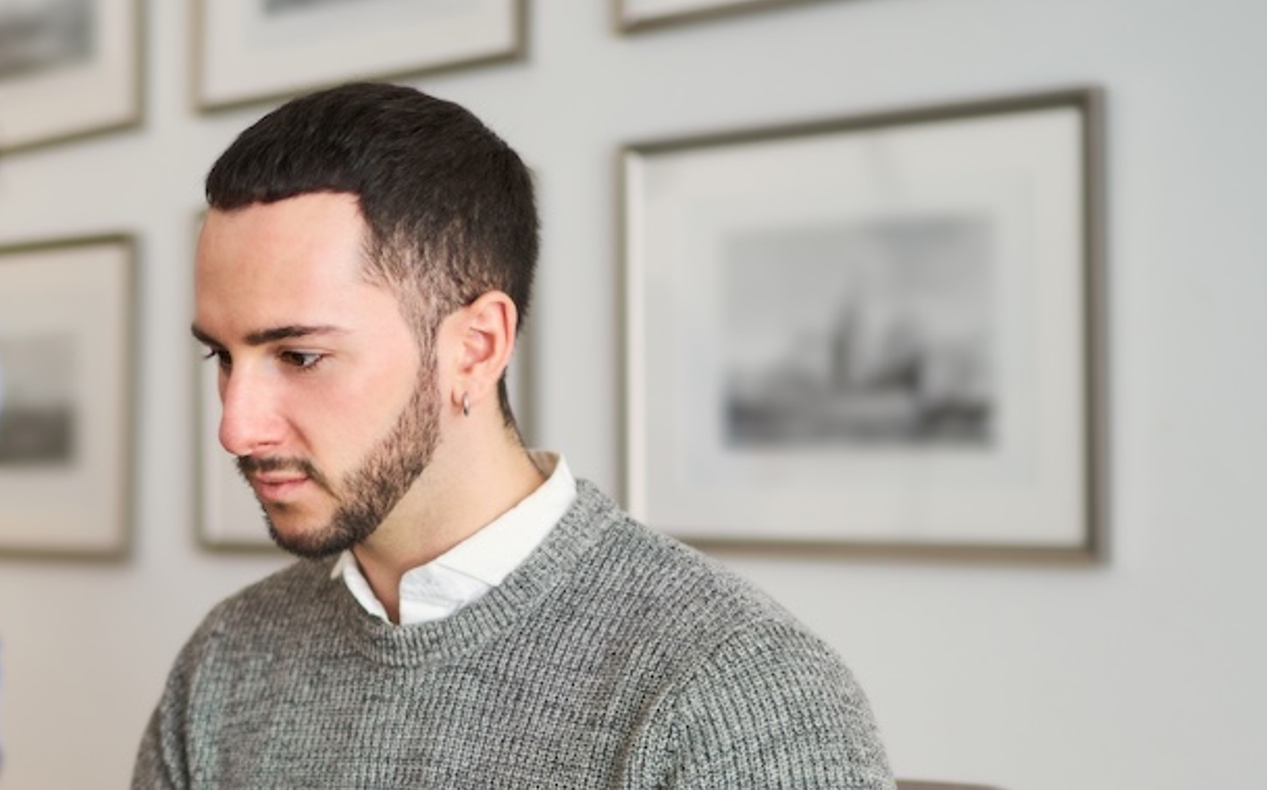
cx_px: 23
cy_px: 623
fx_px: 2589
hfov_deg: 26.2
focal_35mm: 75
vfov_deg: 17.2
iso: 320
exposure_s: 1/200
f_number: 1.4
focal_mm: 35
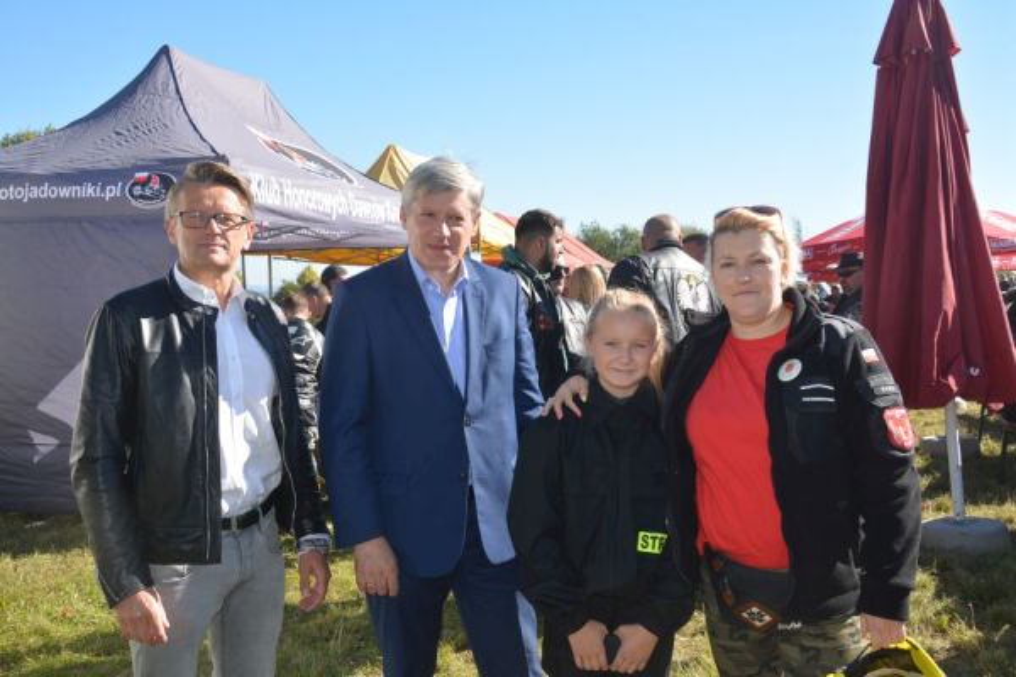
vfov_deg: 34.2
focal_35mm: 39
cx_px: 508
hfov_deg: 49.6
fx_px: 1101
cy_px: 338
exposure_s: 1/200
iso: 100
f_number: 7.1
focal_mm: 26
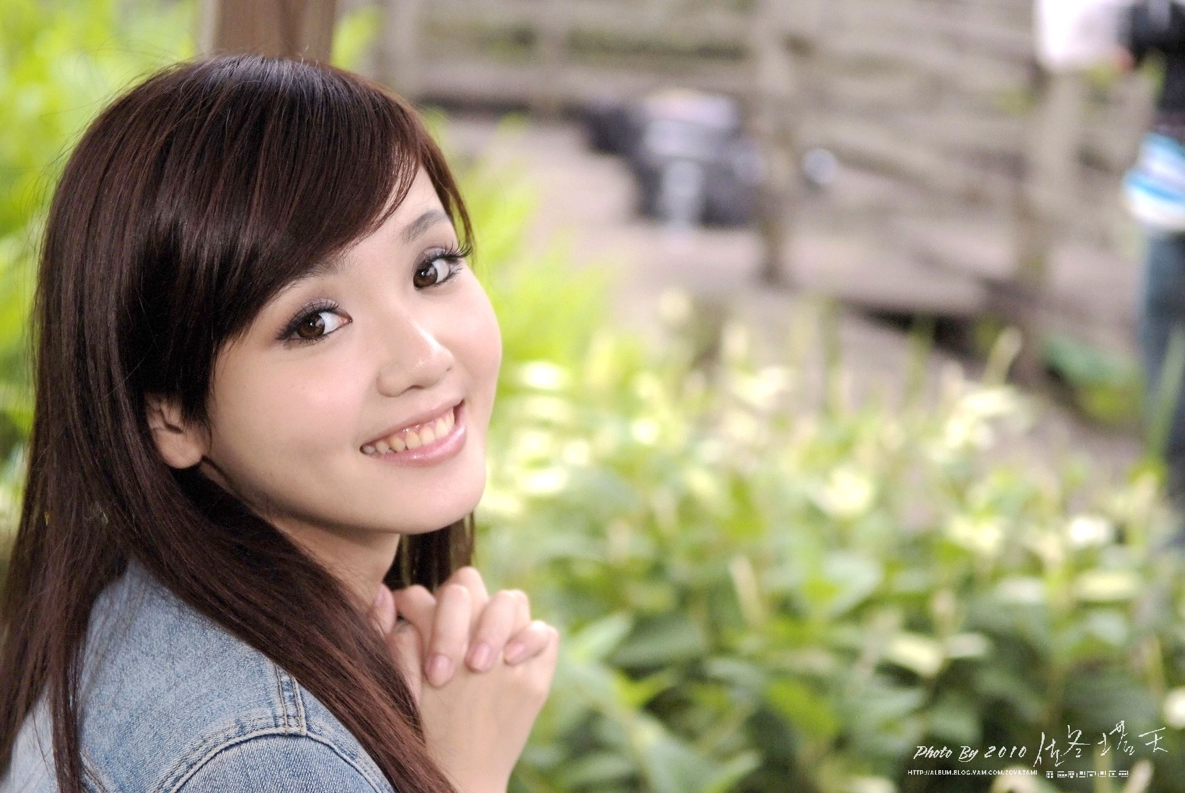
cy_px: 396
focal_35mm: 83
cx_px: 592
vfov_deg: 16.5
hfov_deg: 24.4
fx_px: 2735
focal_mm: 55
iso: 800
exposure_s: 1/500
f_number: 2.8
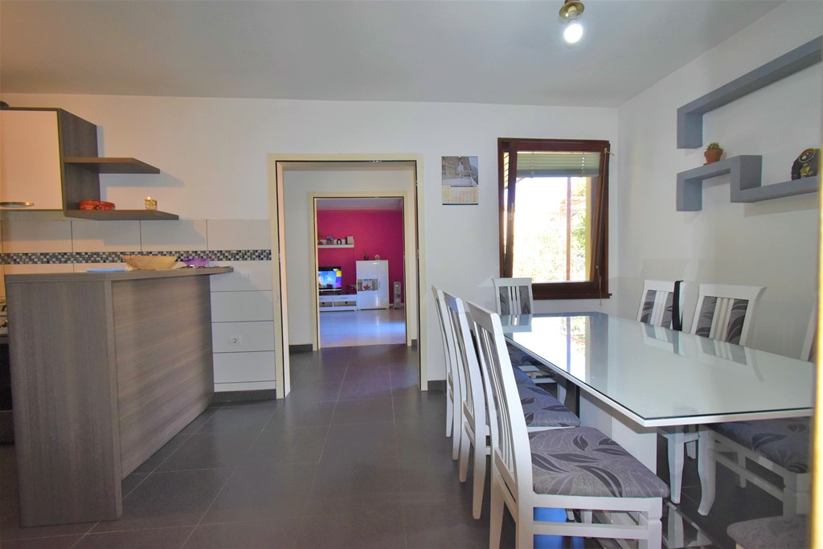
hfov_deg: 100.4
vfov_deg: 77.3
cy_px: 274
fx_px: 343
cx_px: 412
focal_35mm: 15
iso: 800
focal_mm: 10
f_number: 5.6
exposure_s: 1/125
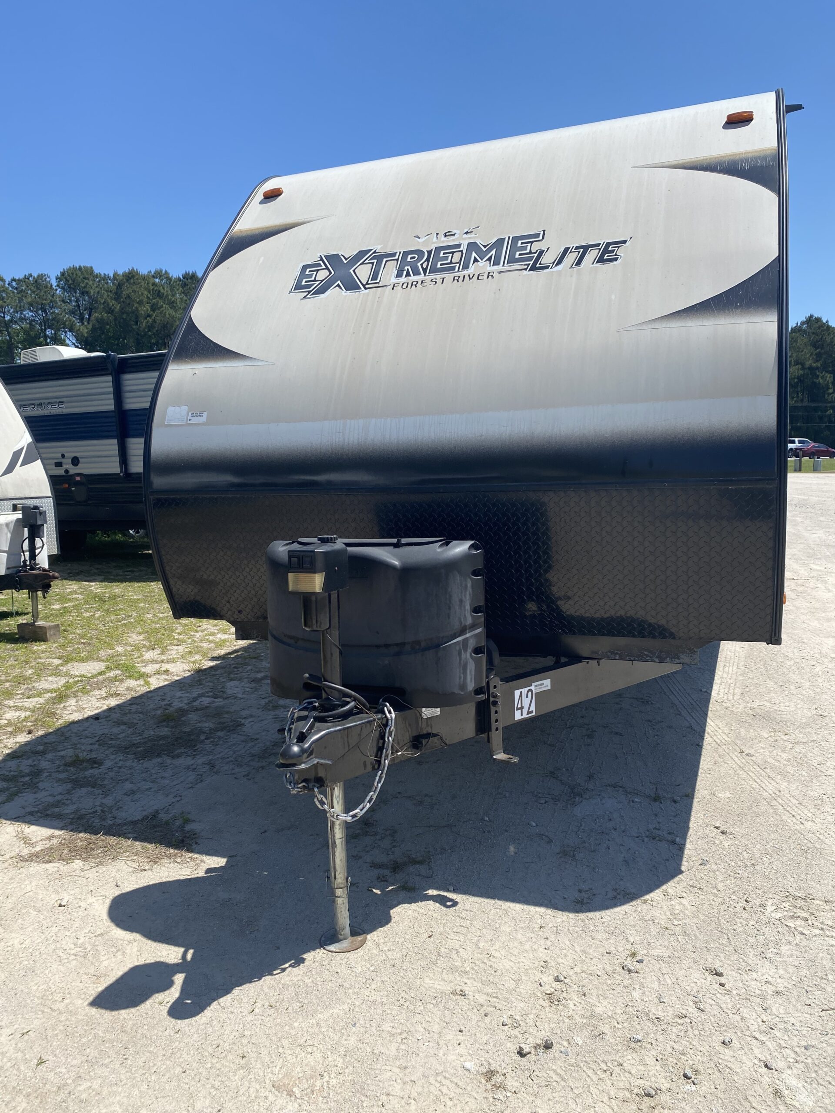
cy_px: 556
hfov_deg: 53.1
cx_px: 418
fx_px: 836
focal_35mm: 26
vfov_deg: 67.3
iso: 32
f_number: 1.8
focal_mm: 4.25
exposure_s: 1/3497
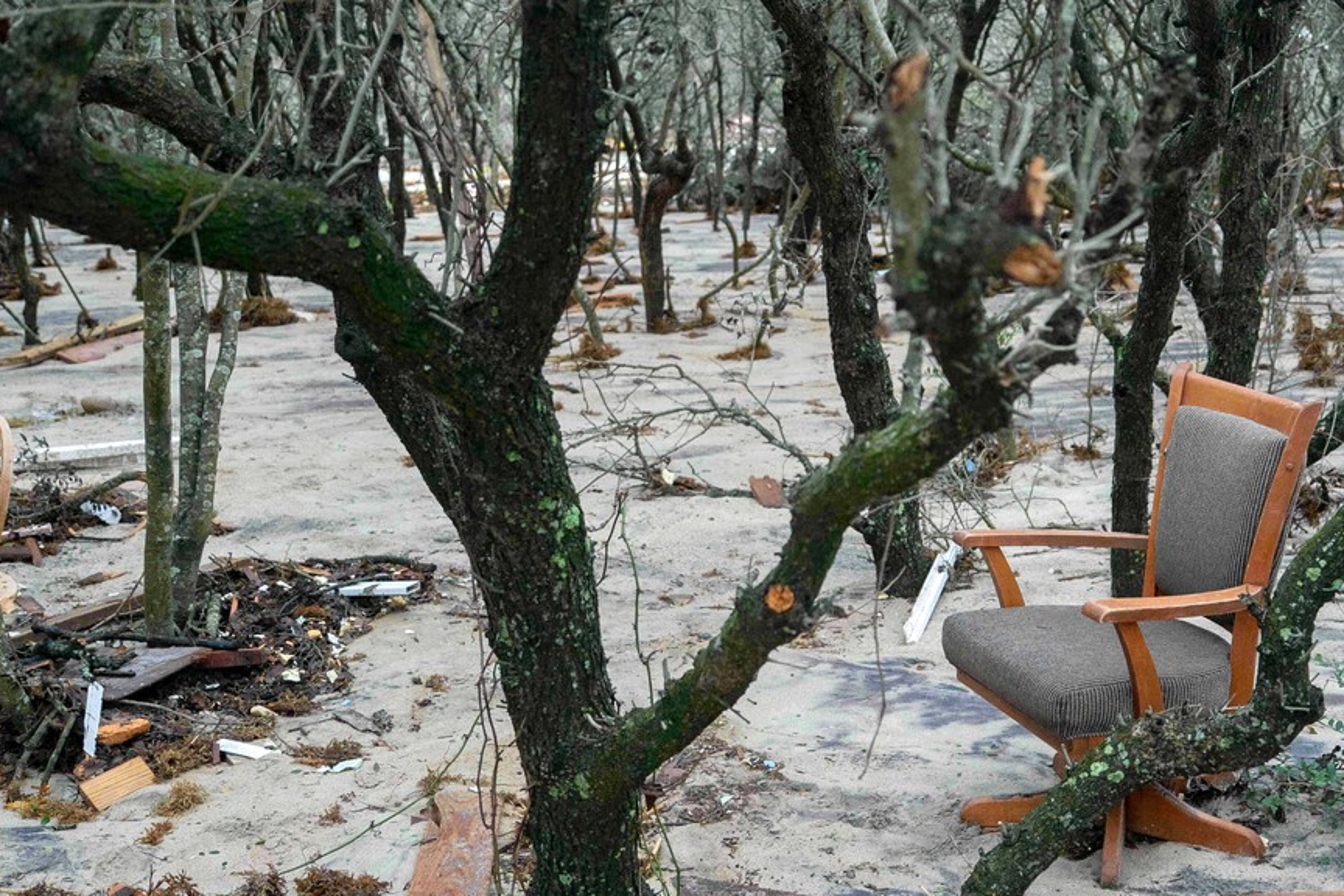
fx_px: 1867
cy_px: 536
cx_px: 874
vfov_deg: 26.9
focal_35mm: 50
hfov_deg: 39.2
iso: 1600
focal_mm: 27
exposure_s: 1/1250
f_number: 2.8
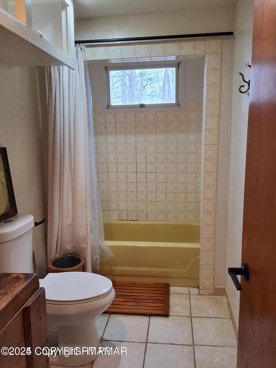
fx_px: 298
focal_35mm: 28
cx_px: 138
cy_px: 184
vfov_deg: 63.4
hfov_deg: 49.7
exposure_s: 1/40
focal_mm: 2.91
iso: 125
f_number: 1.9
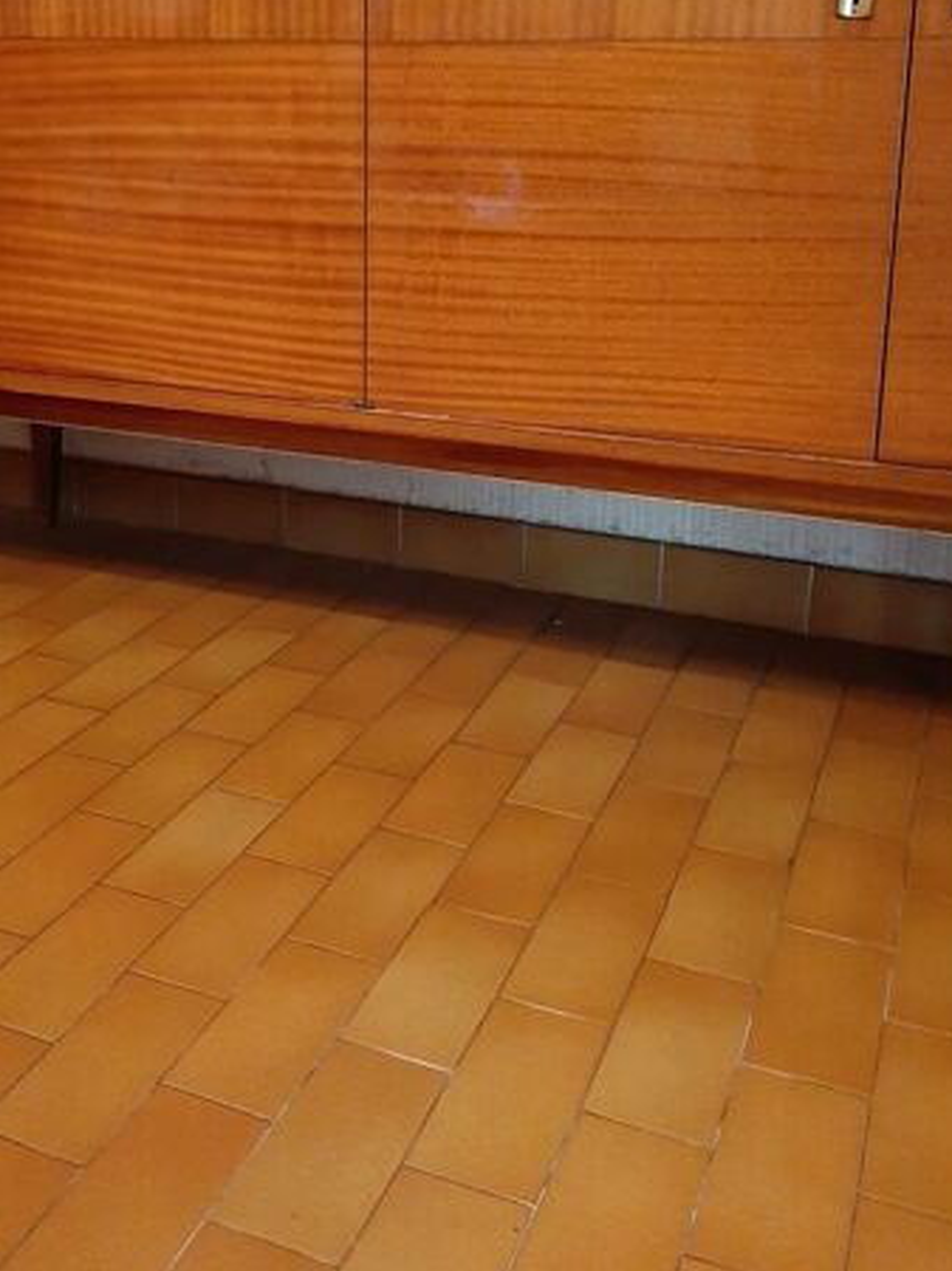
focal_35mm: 37
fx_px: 1358
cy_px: 393
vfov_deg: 49.0
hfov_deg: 38.5
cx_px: 404
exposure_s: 1/25
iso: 500
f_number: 1.7
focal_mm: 3.93
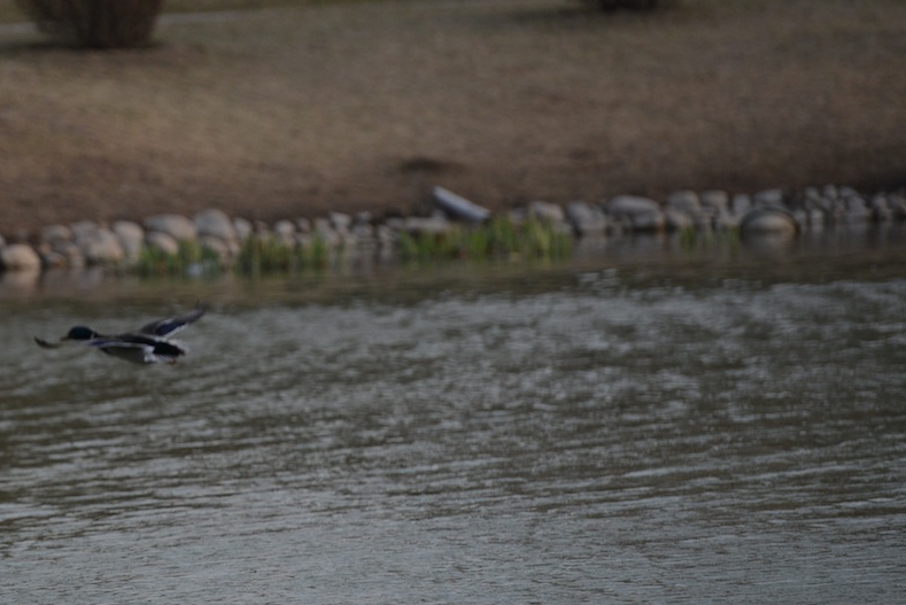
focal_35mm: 410
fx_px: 10324
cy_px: 315
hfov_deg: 5.0
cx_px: -15
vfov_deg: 3.4
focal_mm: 200
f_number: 4
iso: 640
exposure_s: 1/2500
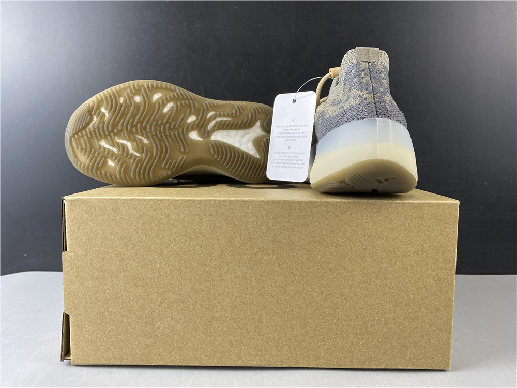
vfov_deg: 53.1
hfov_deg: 67.3
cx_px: 258
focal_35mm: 26
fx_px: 388
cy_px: 194
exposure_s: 1/50
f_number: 1.8
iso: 64
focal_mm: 4.25
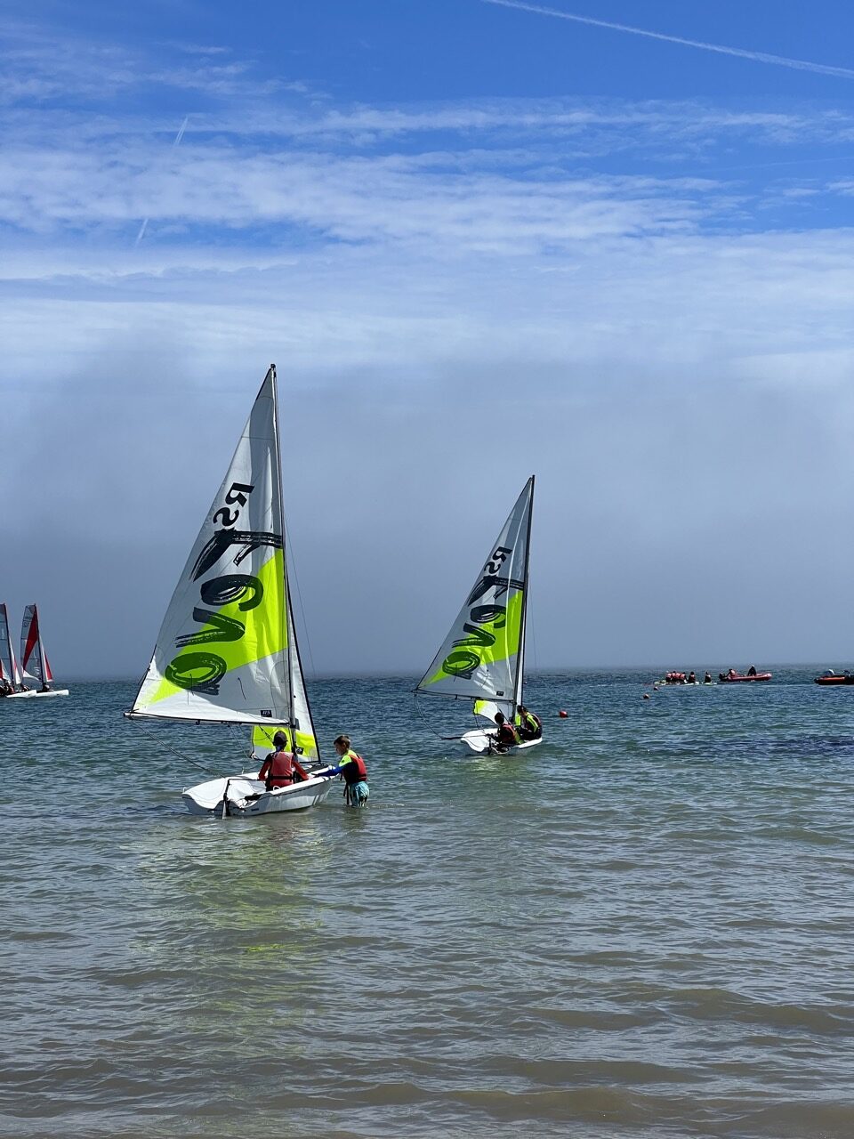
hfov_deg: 19.1
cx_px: 427
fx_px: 2533
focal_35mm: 77
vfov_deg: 25.3
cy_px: 570
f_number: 2.8
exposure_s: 1/1553
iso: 32
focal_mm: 9
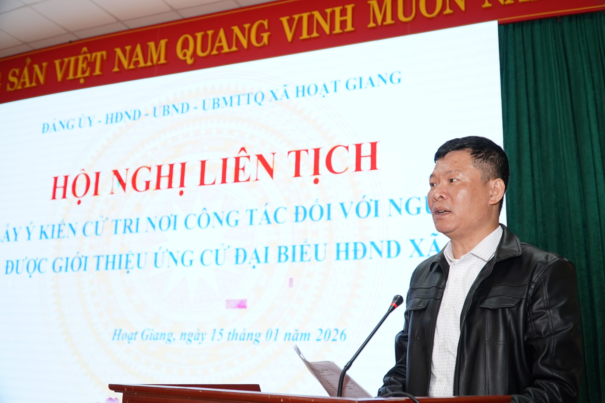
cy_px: 202
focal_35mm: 36
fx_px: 605
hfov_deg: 53.1
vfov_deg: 36.9
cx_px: 302
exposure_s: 1/100
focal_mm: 24
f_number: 4
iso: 800
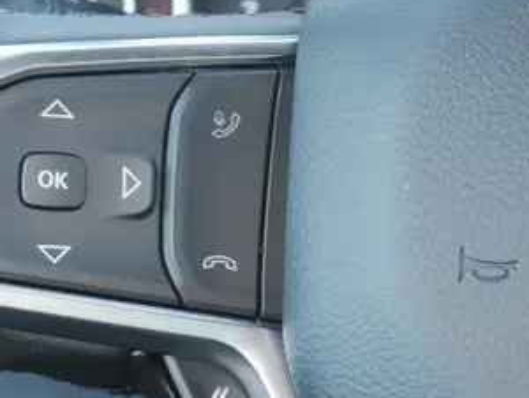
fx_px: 2740
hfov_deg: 11.0
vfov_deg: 8.3
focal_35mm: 179
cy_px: 244
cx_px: 197
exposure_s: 1/15
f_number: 5.6
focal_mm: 42
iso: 250
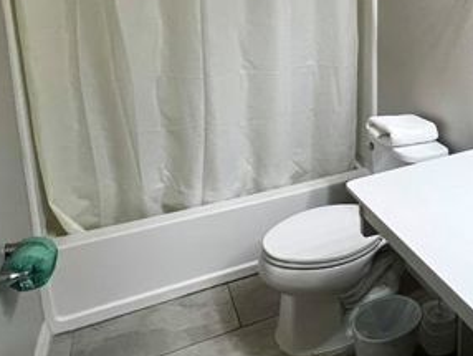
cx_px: 373
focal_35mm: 32
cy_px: 40
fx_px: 438
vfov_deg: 41.0
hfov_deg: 53.3
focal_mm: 1.57
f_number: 1.8
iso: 125
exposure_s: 1/120
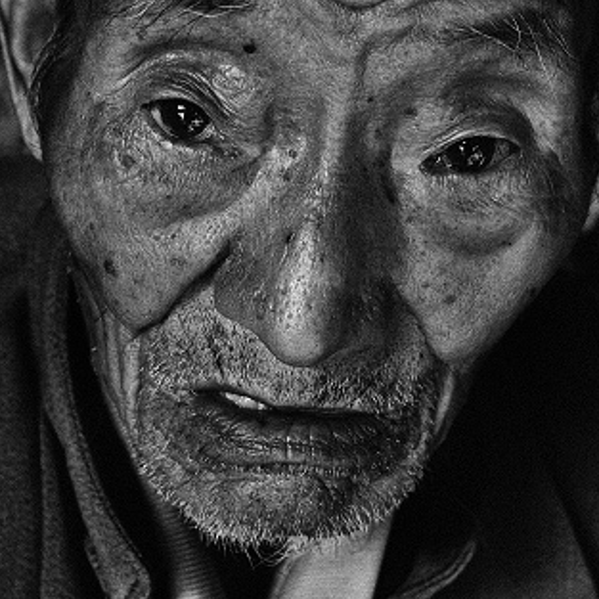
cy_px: 159
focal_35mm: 88
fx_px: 1723
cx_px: 316
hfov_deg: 19.7
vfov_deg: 19.6
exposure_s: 1/15
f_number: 11
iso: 400
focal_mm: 65
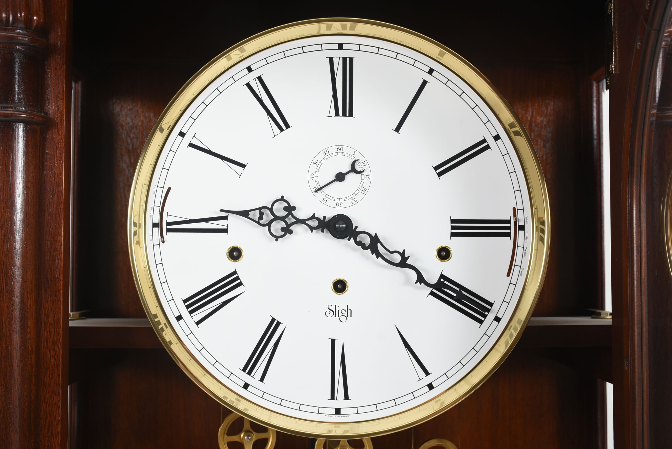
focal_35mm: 48
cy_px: 224
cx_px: 336
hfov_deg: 41.1
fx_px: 897
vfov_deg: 28.1
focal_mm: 32
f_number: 9
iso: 200
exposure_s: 1/160
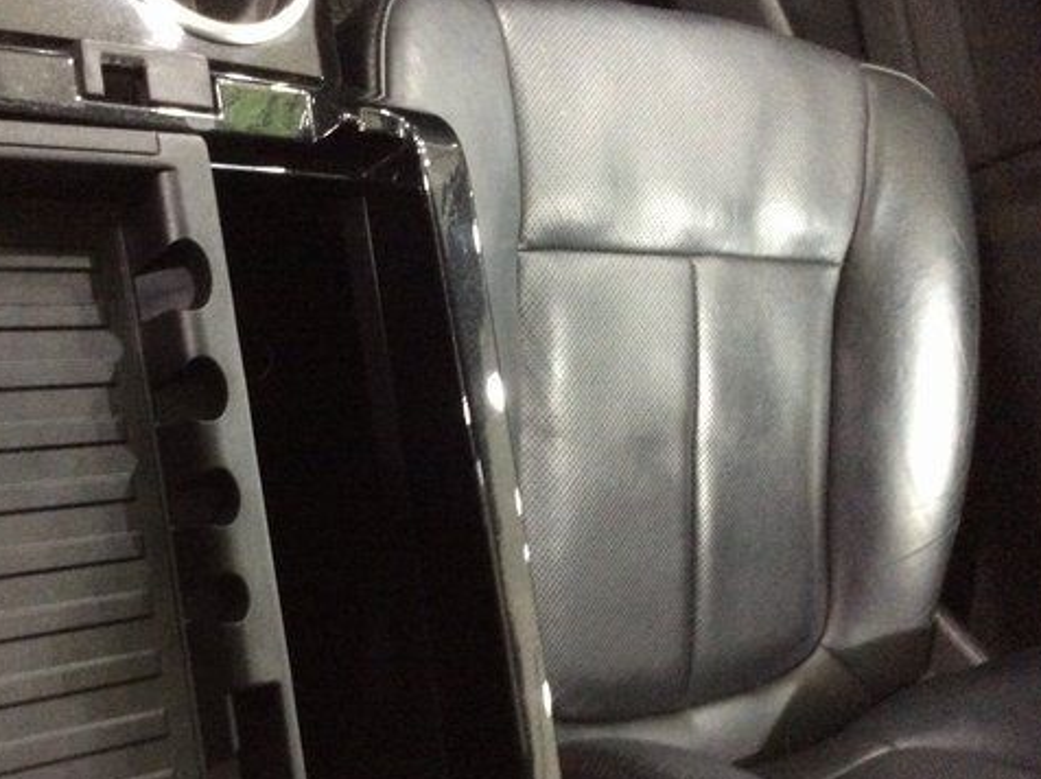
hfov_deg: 43.4
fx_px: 1292
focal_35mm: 43
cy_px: 475
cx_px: 372
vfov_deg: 33.4
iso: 400
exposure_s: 1/15
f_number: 2.4
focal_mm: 3.3
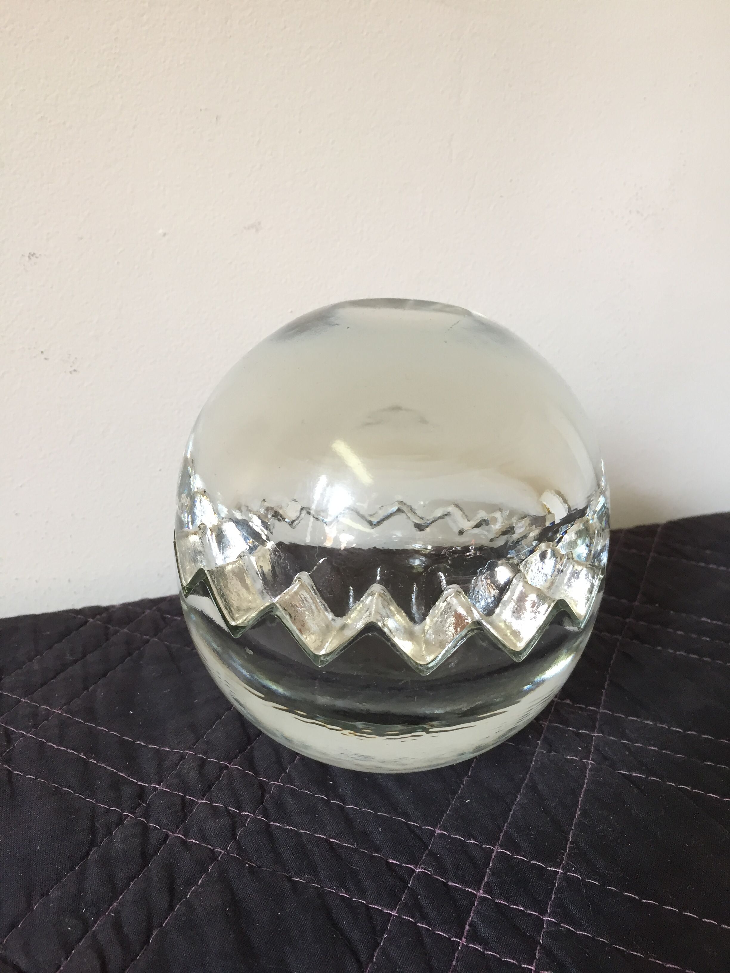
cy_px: 486
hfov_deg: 48.2
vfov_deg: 61.7
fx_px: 815
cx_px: 365
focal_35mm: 29
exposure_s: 1/33
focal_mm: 4.15
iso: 50
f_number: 2.2
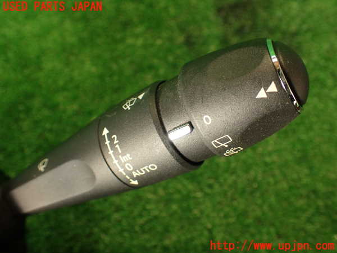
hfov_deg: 56.8
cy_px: 126
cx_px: 168
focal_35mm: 32
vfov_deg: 44.2
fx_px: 312
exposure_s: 1/40
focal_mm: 5.79
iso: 200
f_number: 2.4
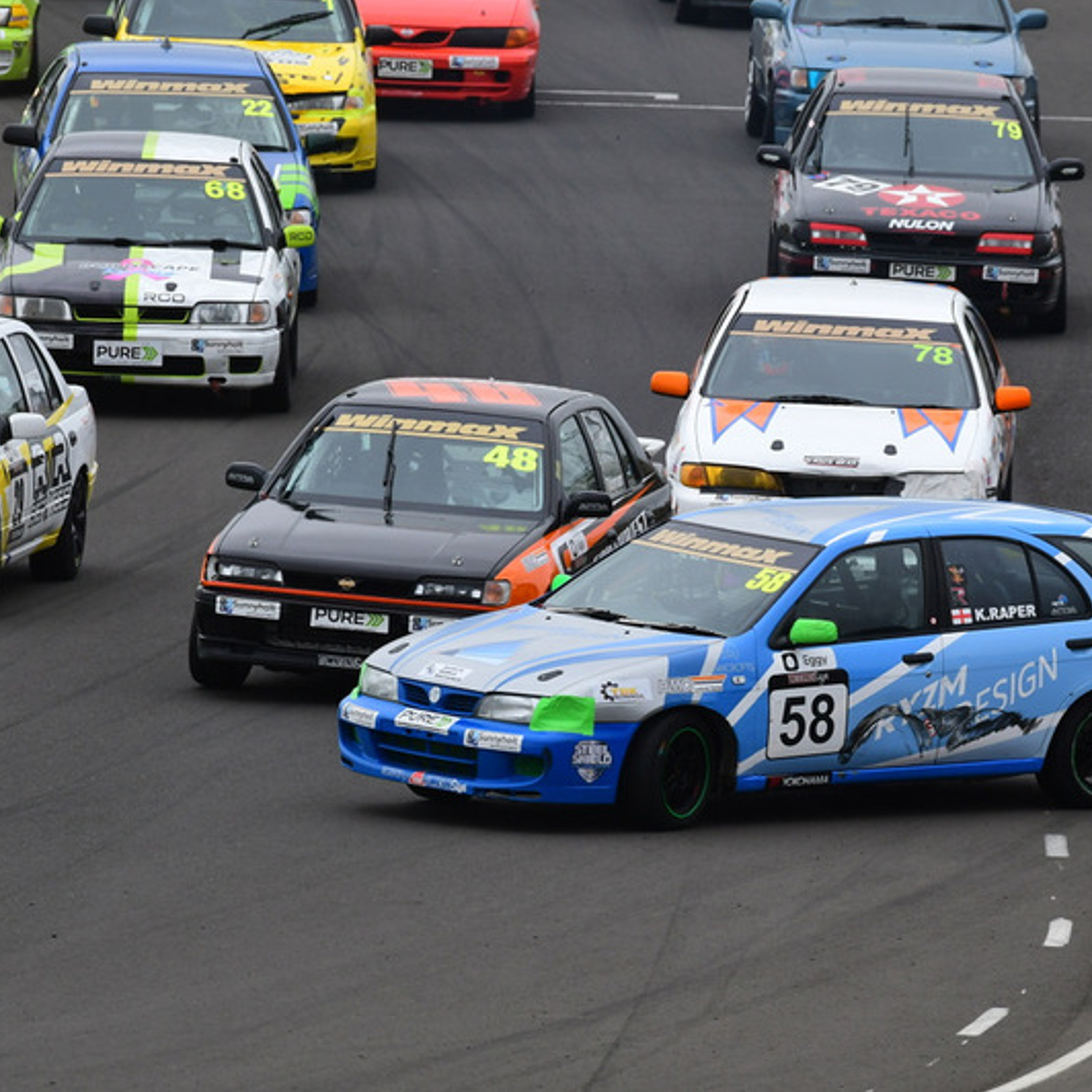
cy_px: 546
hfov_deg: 2.5
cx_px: 630
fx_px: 24662
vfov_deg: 2.5
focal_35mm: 691
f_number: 10
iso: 640
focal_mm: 360
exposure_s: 1/640
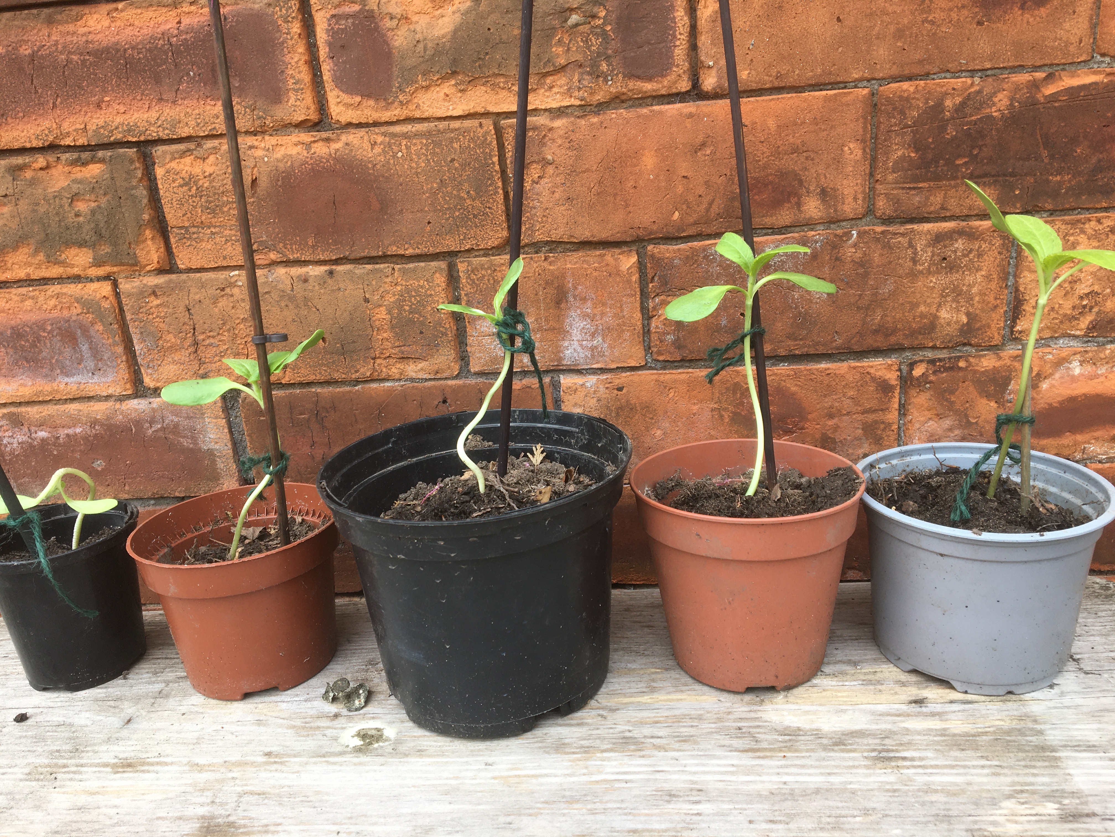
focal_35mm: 29
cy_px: 418
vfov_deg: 48.2
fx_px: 934
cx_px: 558
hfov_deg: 61.7
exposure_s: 1/243
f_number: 2.2
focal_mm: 4.15
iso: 25
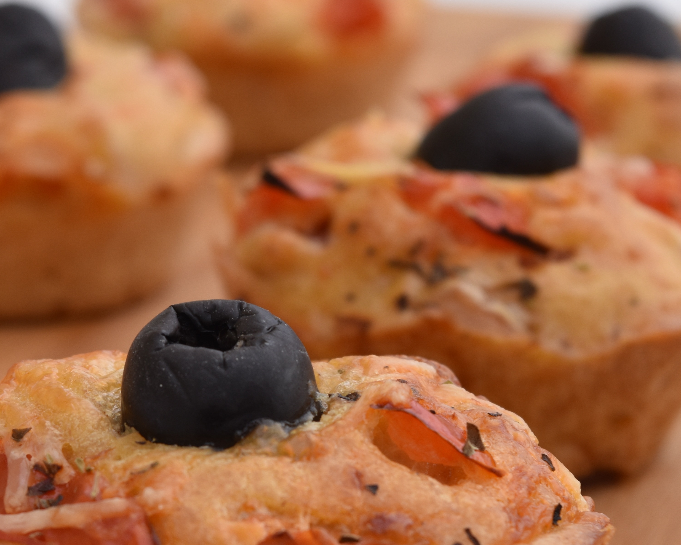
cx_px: 103
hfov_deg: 12.3
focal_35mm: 156
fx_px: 3143
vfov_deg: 9.9
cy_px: 374
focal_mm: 55
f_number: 9
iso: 200
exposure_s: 1/320
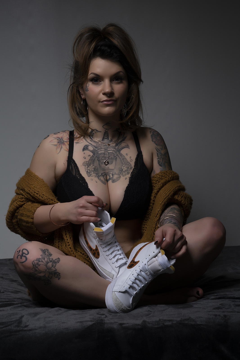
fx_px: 650
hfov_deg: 20.9
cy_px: 180
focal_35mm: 65
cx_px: 120
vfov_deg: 31.0
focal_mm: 65
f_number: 8
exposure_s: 1/200
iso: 200
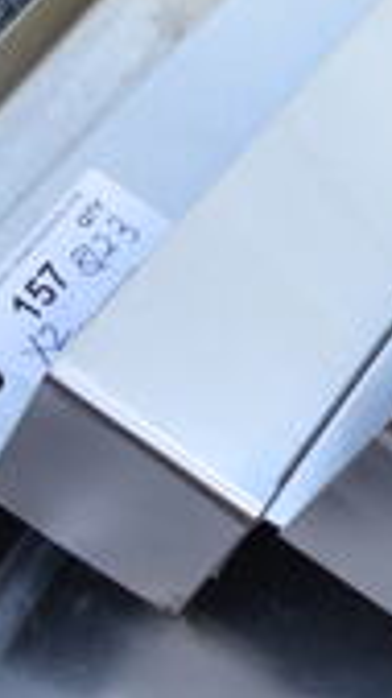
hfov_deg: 9.9
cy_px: 136
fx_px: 1886
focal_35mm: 102
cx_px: 1048
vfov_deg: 20.7
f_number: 4
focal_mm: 18
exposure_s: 1/60
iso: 100
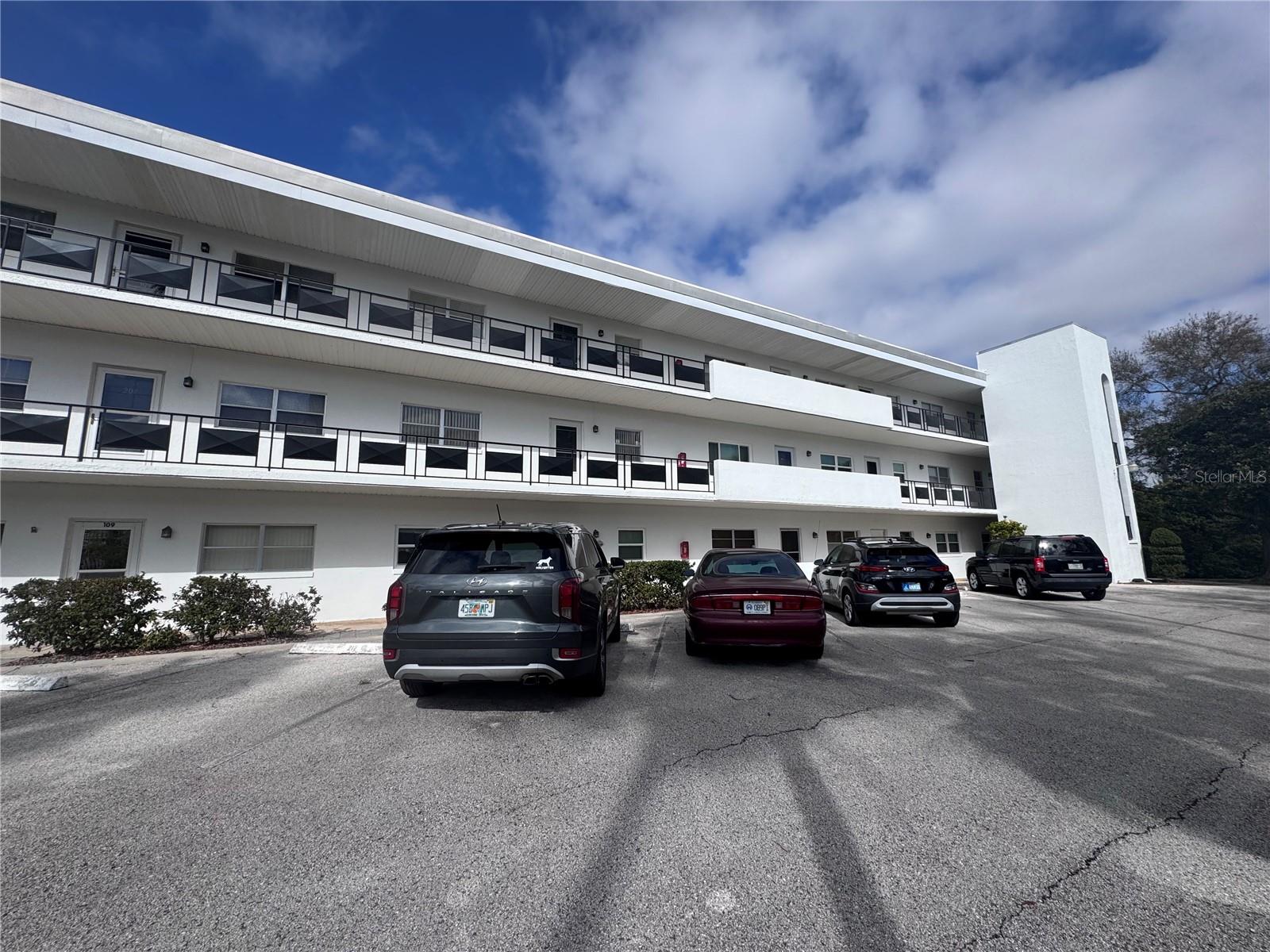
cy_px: 476
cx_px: 635
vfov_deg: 85.7
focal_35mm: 14
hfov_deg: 102.1
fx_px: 514
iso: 50
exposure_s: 1/3390
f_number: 2.2
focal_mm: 2.22
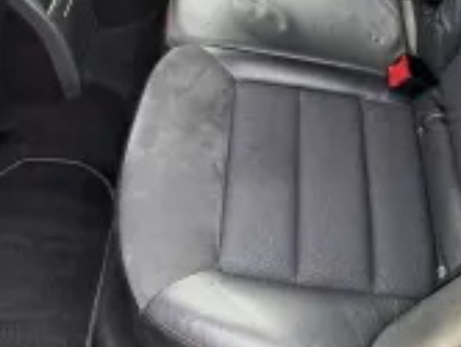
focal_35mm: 52
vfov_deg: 27.1
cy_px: 31
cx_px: 255
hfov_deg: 36.7
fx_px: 694
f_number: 1.78
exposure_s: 1/121
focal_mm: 6.76
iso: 200
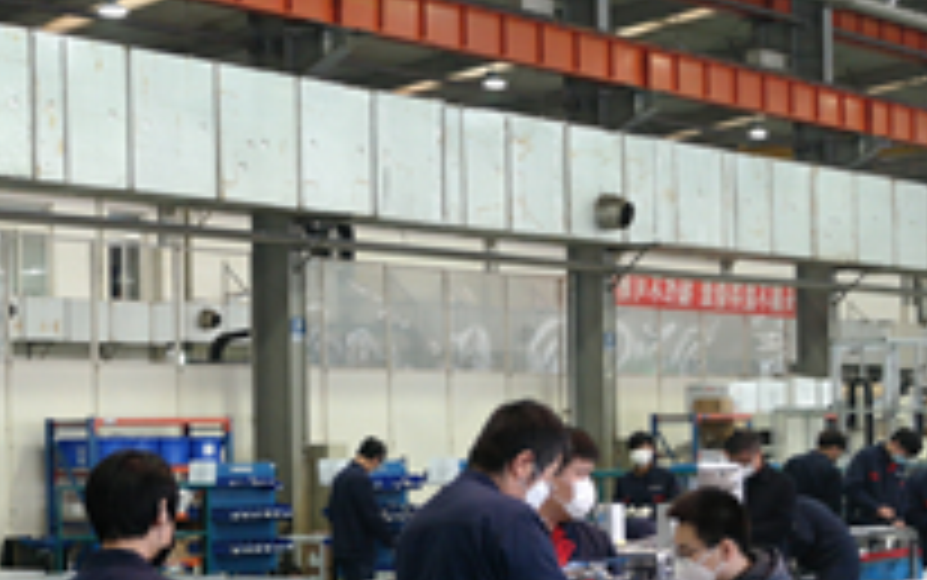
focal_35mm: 89
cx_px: 248
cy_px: 436
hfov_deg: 23.1
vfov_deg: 14.6
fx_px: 2250
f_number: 3.5
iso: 400
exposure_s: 1/40
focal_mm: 20
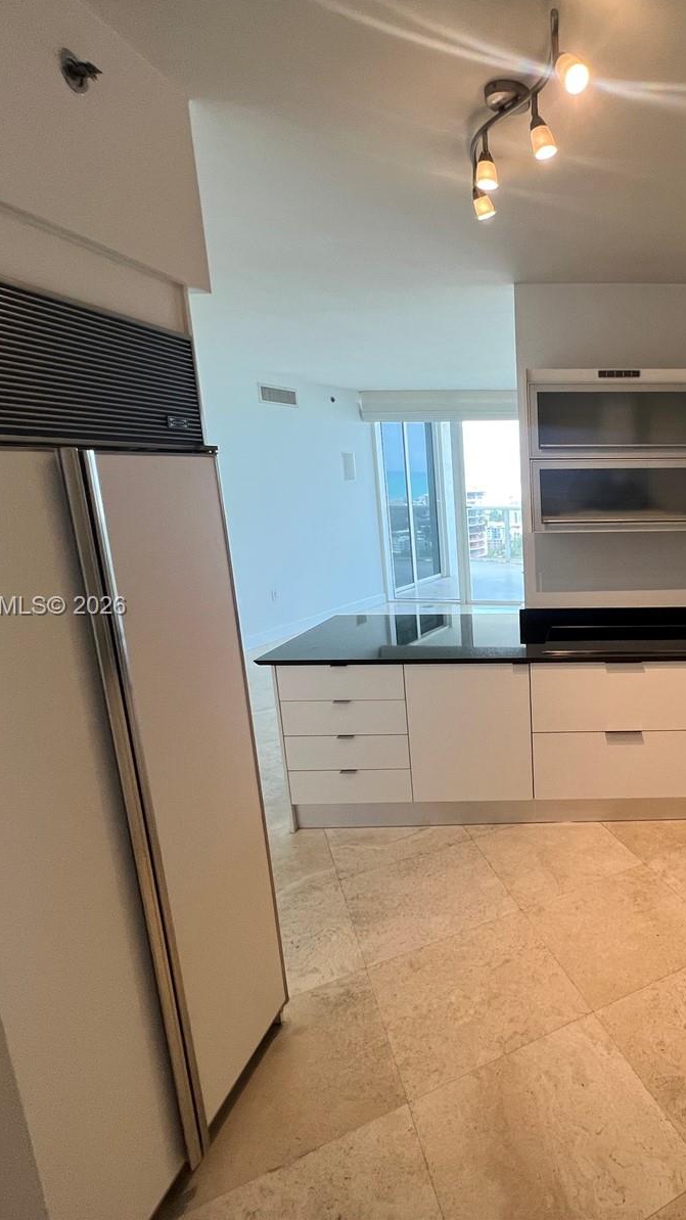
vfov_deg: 89.6
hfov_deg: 51.1
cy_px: 607
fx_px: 614
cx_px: 626
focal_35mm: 19
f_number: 1.8
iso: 125
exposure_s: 1/120
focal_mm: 1.57
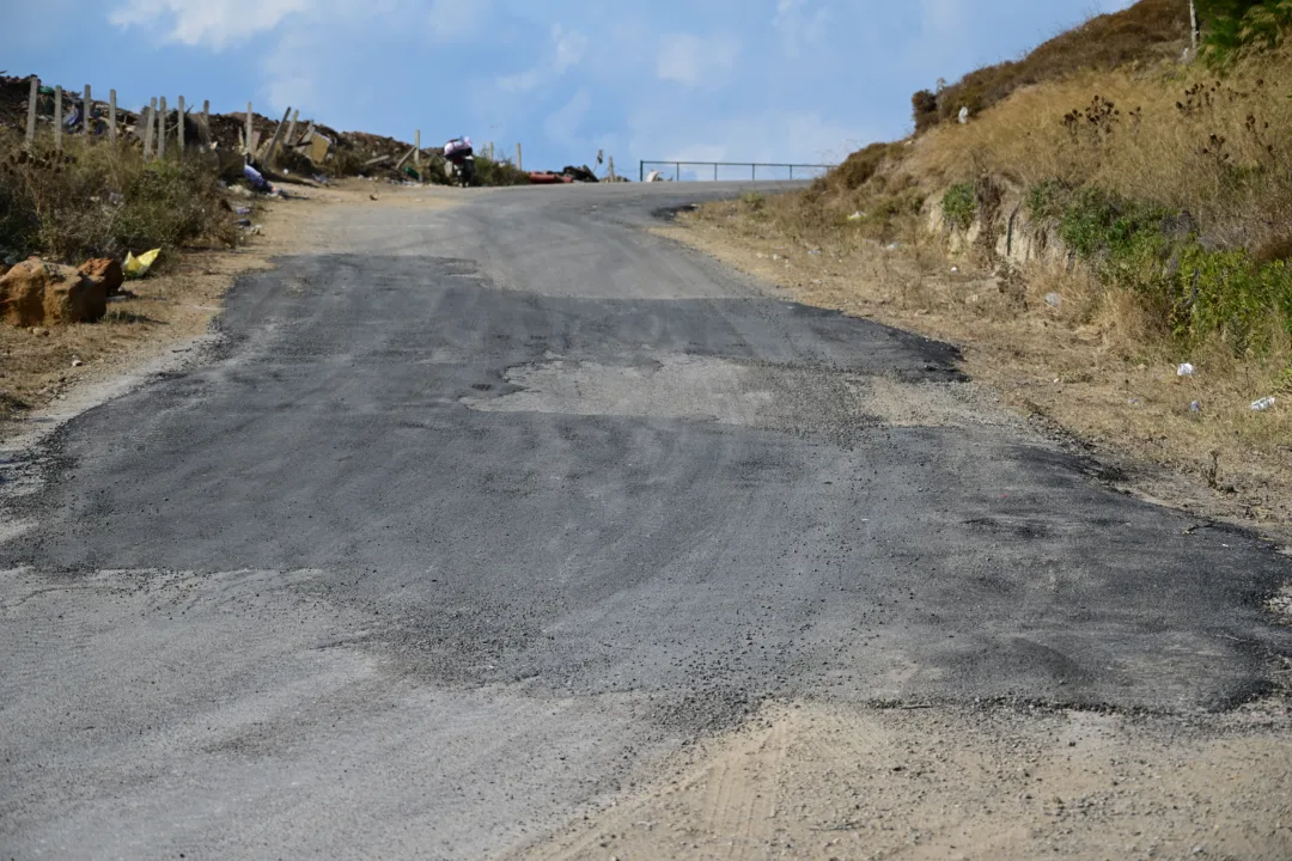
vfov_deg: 14.4
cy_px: 430
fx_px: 3409
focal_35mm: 95
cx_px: 646
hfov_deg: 21.5
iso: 250
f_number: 6.3
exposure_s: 1/1250
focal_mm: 95
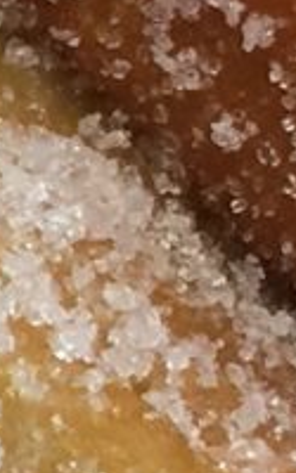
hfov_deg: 4.1
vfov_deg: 6.7
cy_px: -24
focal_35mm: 314
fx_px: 4053
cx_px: -414
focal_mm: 4.15
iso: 32
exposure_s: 1/30
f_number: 2.2
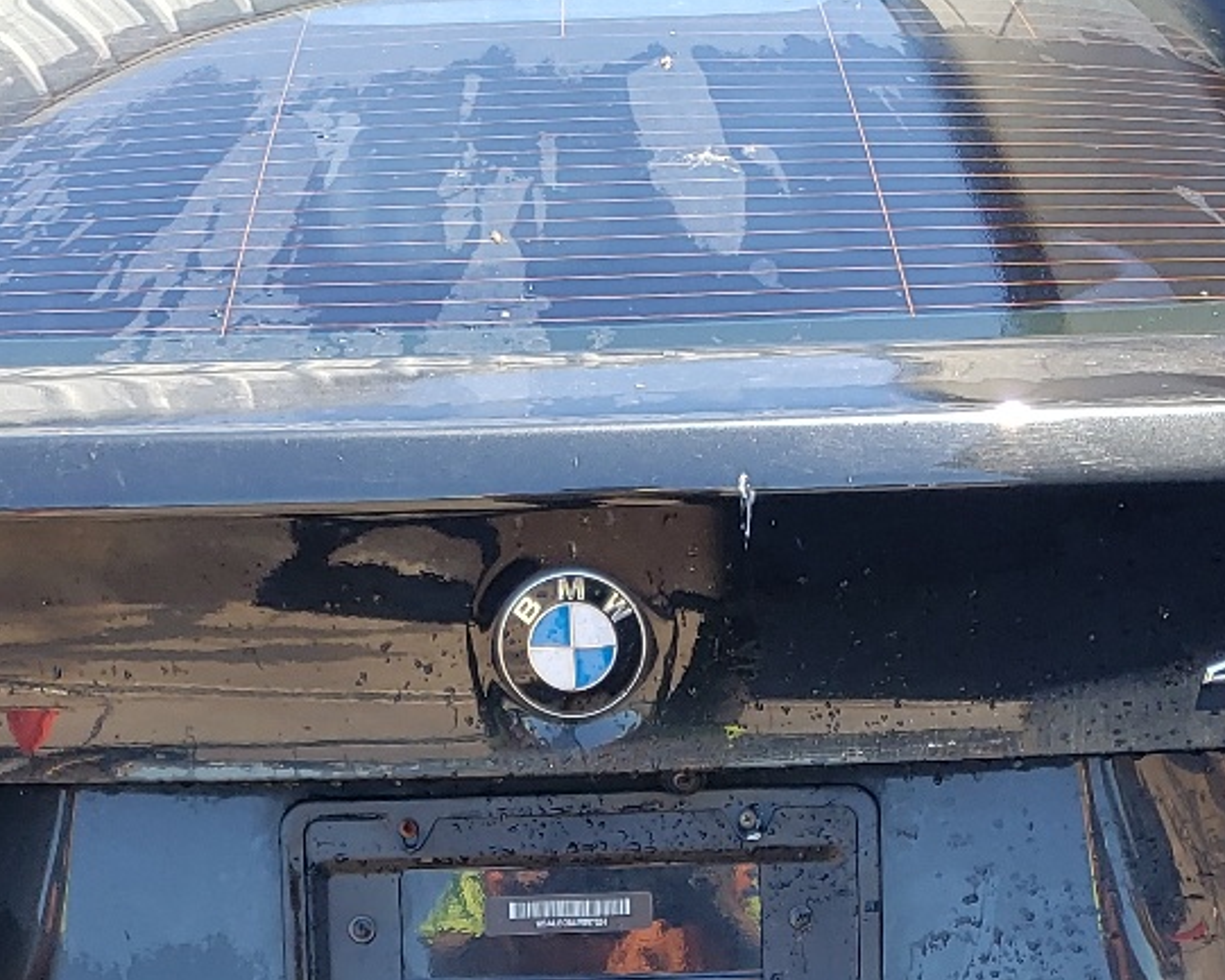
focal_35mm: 75
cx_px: 611
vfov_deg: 19.8
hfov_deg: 25.4
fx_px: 2720
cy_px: 1000
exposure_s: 1/417
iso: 50
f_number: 1.5
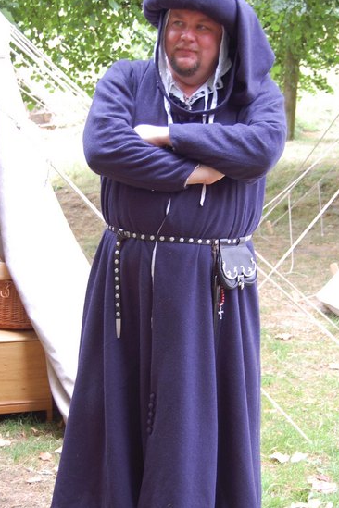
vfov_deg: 29.8
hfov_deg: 20.1
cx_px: 182
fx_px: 957
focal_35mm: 68
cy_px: 275
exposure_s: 1/40
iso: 200
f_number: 4.5
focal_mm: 31
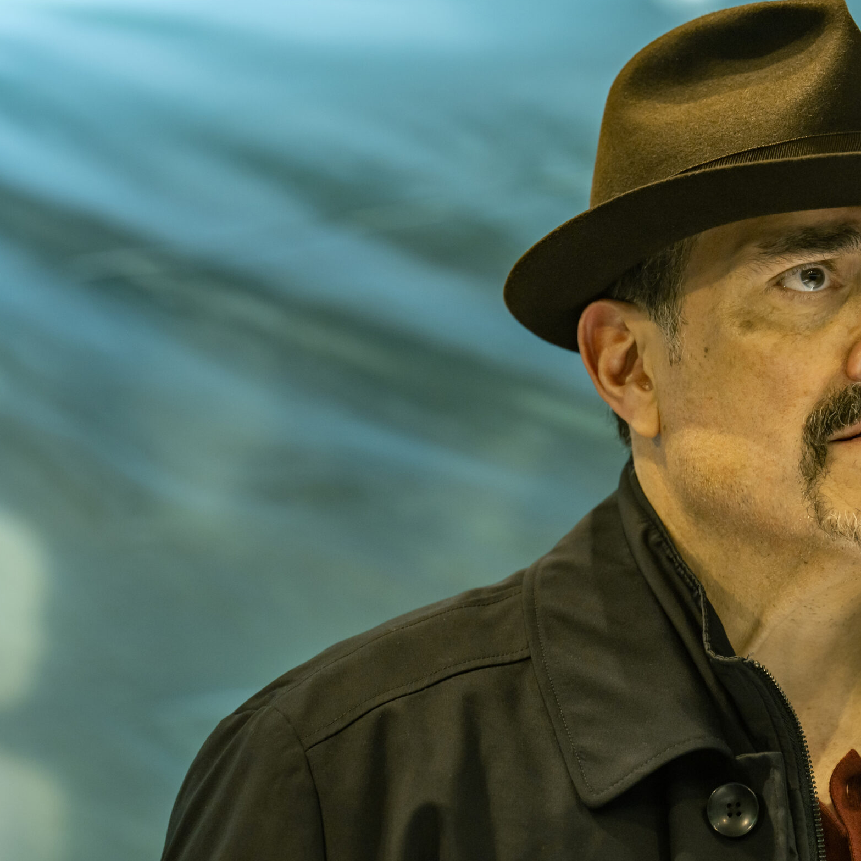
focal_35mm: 186
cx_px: 647
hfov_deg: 9.4
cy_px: 426
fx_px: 5234
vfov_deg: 9.4
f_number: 4.5
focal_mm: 134
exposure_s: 1/250
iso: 640
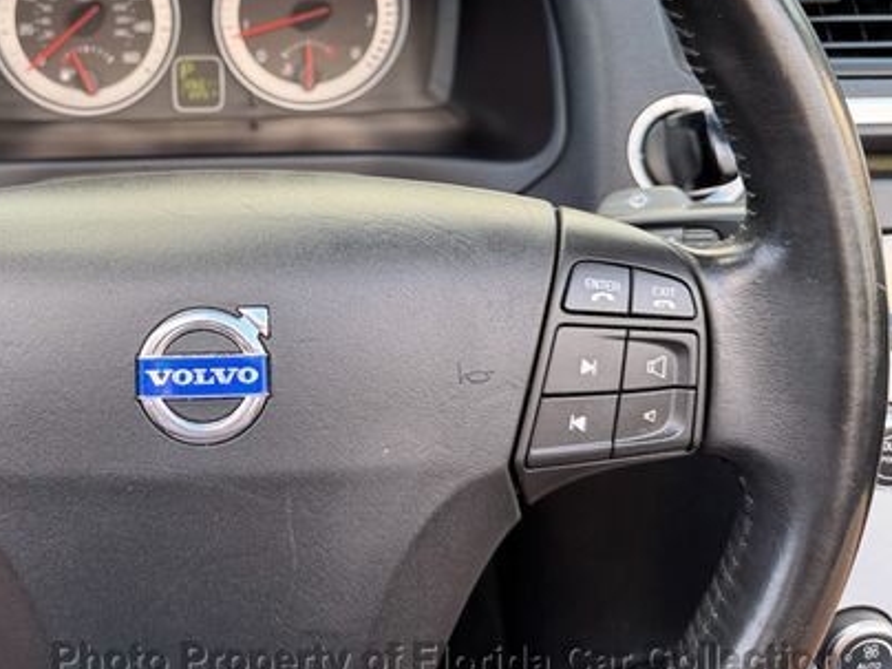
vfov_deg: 36.9
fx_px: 979
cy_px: 177
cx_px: 205
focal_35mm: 38
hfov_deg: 46.9
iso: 160
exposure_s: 1/121
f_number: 1.78
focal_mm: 6.76
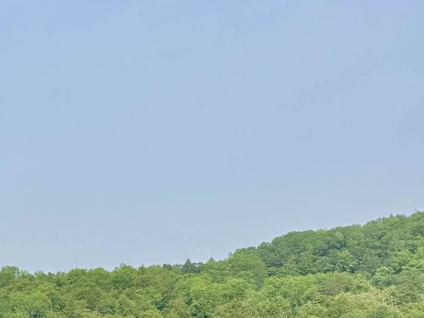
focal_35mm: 77
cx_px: -228
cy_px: 402
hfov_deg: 21.1
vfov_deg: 18.0
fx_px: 943
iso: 80
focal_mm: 6.76
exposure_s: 1/3597
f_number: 1.78
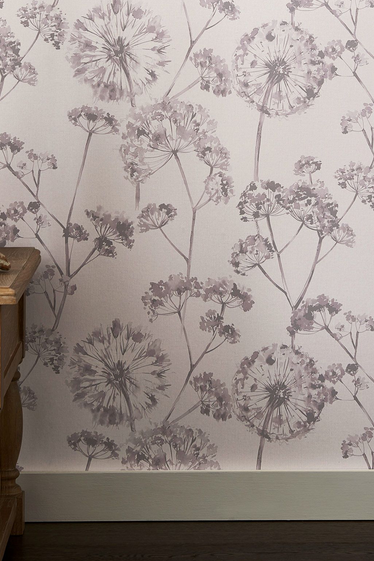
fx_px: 1698
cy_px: 205
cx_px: 71
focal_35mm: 109
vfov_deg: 18.7
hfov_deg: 12.5
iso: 63
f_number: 7.1
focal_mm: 62
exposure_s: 1/125
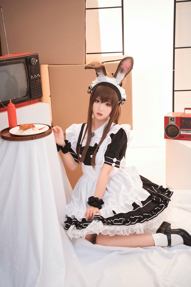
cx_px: 96
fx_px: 517
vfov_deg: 31.0
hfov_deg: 20.9
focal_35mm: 65
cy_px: 144
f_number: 5.6
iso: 1600
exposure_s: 1/125
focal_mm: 65
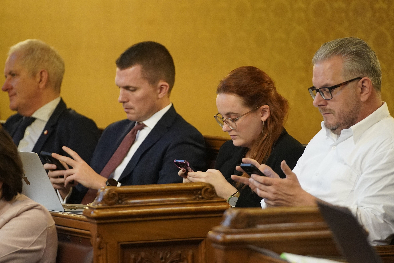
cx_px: 197
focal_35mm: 264
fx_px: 2889
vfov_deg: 5.2
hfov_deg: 7.8
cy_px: 132
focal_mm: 176
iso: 4000
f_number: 2.8
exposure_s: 1/250
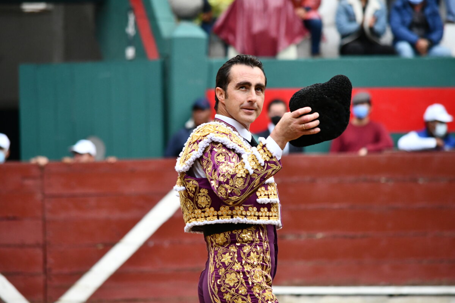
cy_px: 152
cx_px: 228
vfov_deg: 4.6
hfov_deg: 6.9
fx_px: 3791
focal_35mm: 300
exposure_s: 1/1250
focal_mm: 200
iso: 2000
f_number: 9
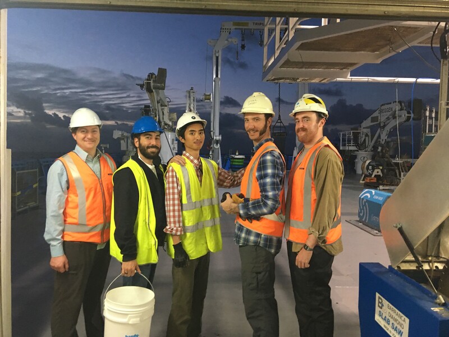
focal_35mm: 29
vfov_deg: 48.2
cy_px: 168
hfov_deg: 61.7
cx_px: 224
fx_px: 376
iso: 160
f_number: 2.2
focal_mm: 4.15
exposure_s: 1/30
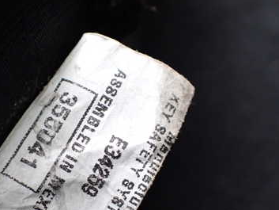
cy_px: 151
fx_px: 411
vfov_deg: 28.3
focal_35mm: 51
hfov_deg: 36.9
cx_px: 82
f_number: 2.3
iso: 500
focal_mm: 5.4
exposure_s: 1/125
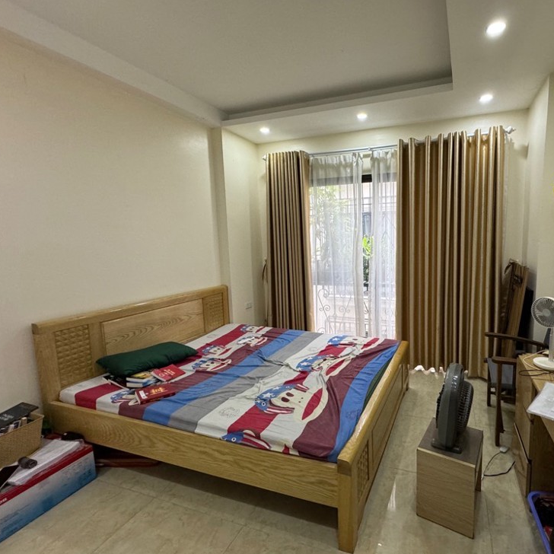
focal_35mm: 17
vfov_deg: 84.0
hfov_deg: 81.9
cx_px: 357
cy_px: 272
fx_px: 308
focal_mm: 2.22
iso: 250
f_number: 2.2
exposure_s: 1/100
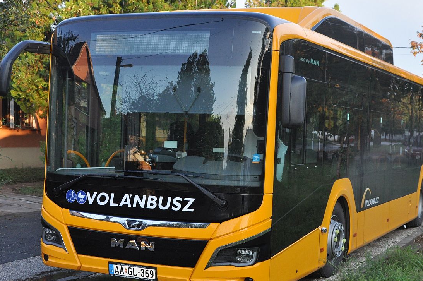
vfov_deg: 20.6
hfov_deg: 30.5
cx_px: 229
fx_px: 775
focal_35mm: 66
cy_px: 135
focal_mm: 34
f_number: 4.2
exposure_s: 1/500
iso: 800
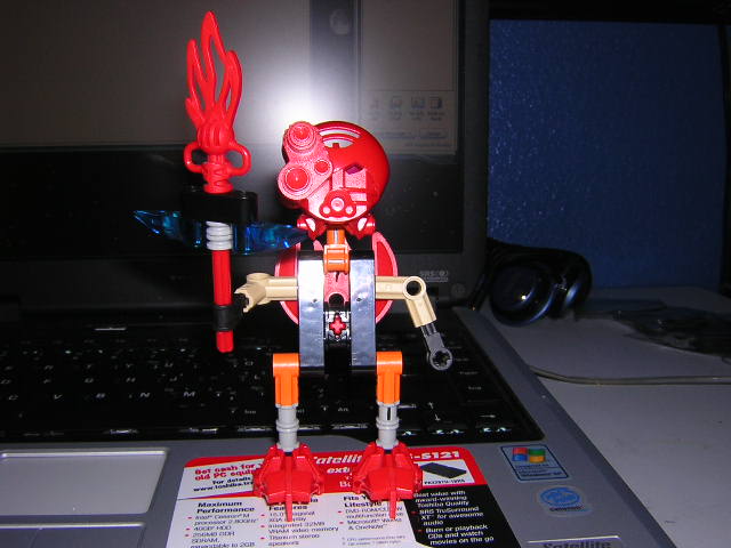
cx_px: 366
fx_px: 760
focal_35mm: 36
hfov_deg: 51.4
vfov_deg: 39.7
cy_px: 274
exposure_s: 1/60.1
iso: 100
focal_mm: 4.7
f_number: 5.2
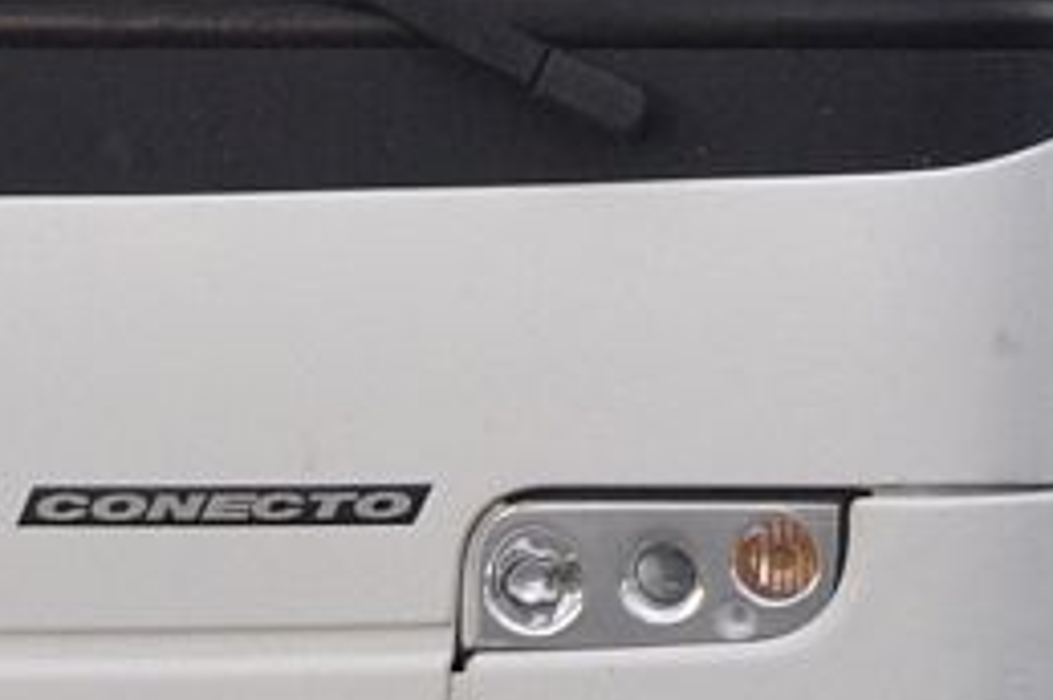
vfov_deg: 2.5
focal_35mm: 541
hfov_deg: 3.8
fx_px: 15804
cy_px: -415
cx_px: 628
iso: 720
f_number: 5.3
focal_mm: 66
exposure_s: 1/1000
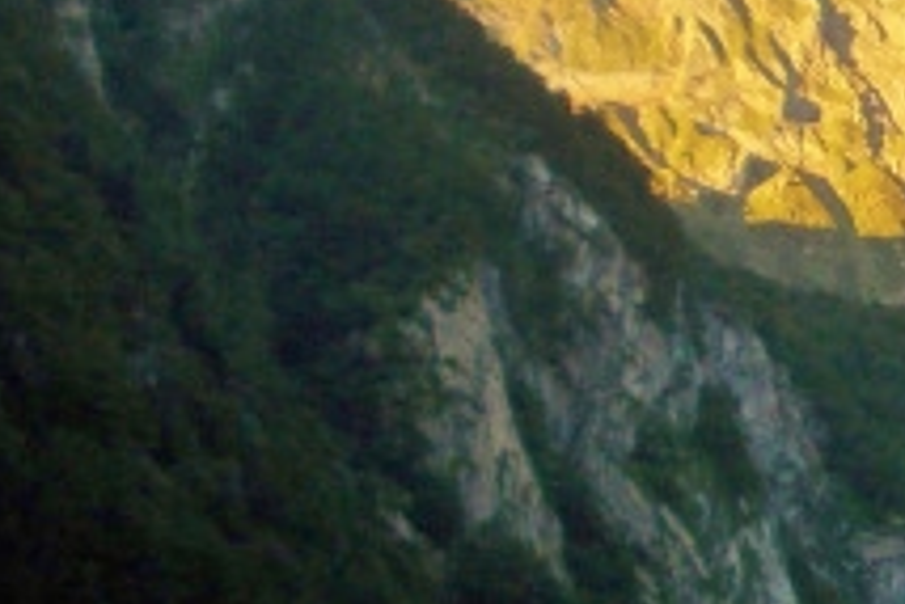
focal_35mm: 142
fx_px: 3572
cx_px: 1396
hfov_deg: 13.5
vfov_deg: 9.7
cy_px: 308
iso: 80
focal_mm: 6.1
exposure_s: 1/100
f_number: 3.3
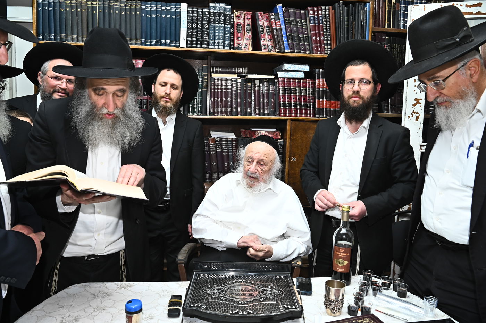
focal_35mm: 26
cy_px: 162
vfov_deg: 49.5
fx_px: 351
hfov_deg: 69.4
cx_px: 243
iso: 2000
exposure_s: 1/200
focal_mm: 26
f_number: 9
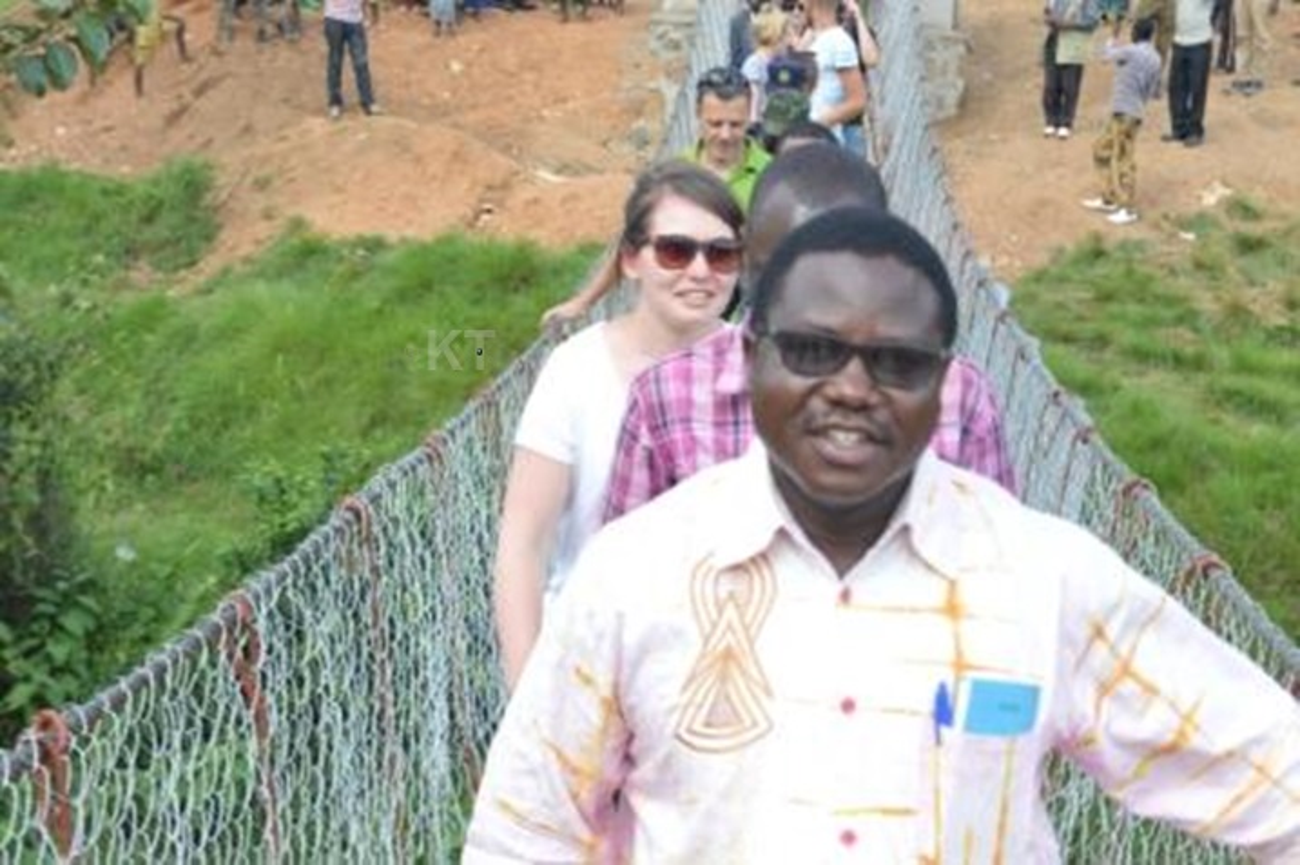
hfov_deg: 27.0
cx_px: 650
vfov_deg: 18.2
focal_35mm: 75
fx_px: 2706
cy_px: 432
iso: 400
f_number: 11
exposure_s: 1/125
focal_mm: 50
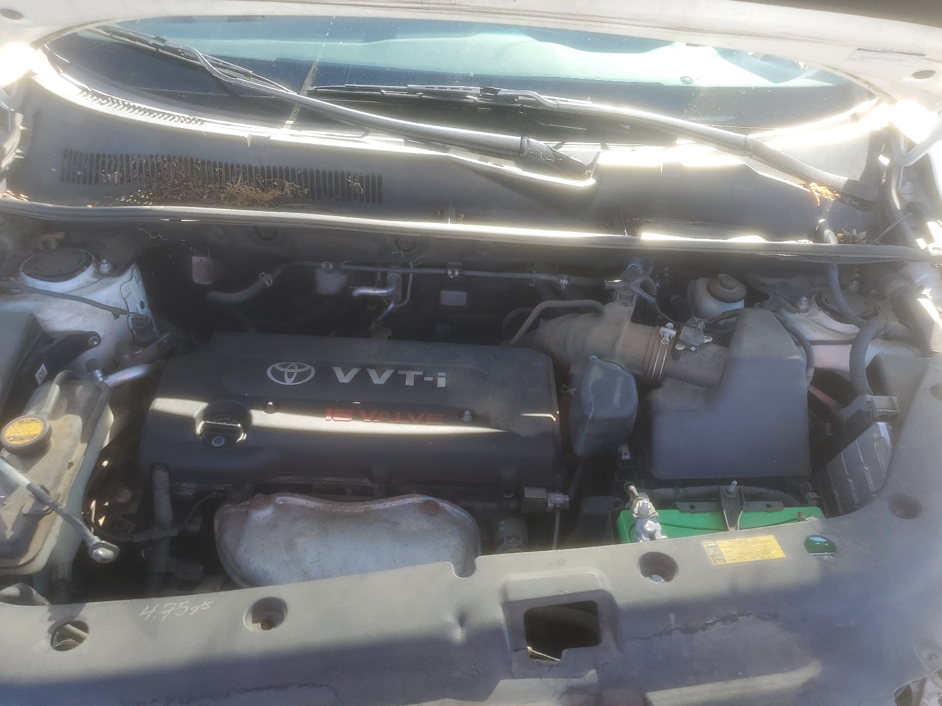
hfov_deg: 65.3
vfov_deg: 51.4
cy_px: 343
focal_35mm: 27
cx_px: 475
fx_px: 735
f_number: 1.5
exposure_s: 1/323
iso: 50
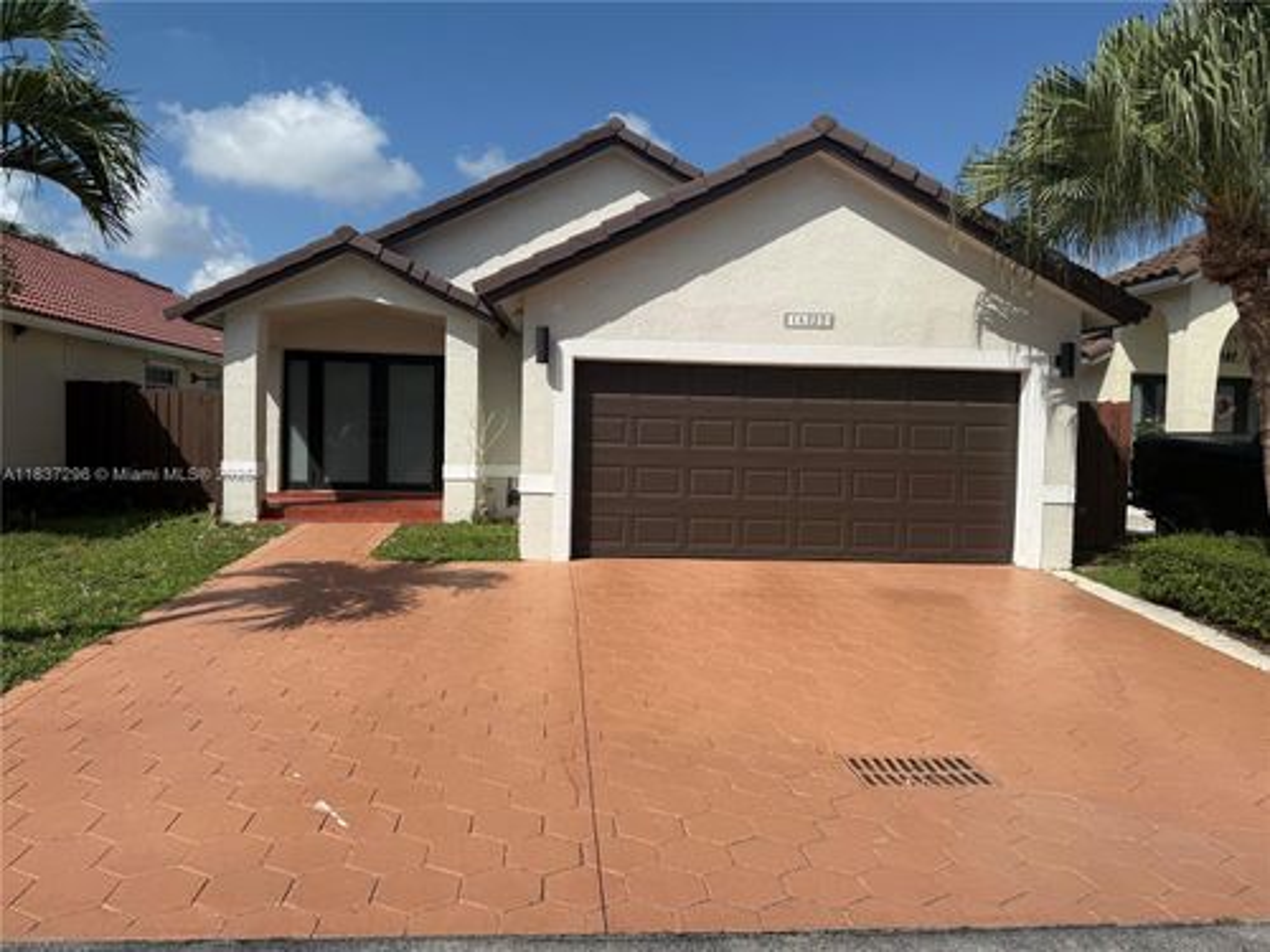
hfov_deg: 71.6
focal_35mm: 24
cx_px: 635
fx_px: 881
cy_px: 476
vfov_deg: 56.8
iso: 80
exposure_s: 1/7353
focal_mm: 6.76
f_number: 1.78
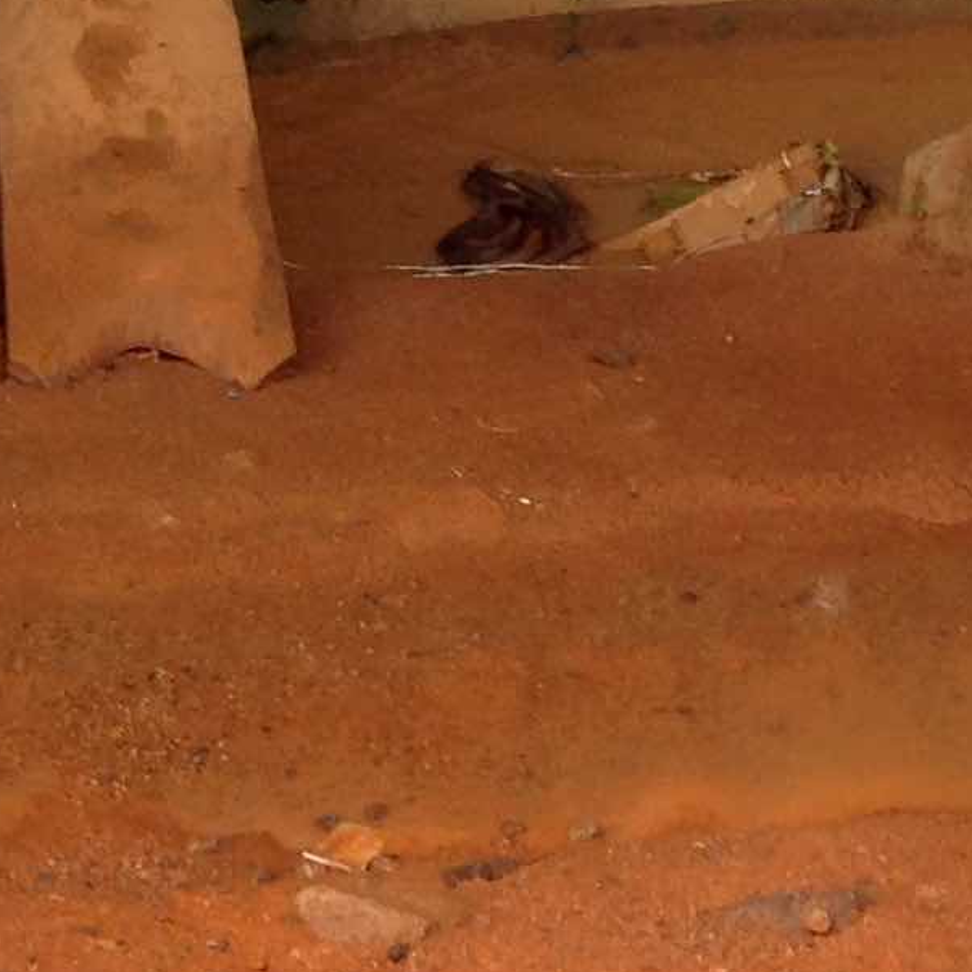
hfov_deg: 10.9
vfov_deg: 10.2
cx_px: 1057
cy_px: -978
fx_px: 5019
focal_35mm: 158
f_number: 2.4
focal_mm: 4.12
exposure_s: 1/139
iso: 50
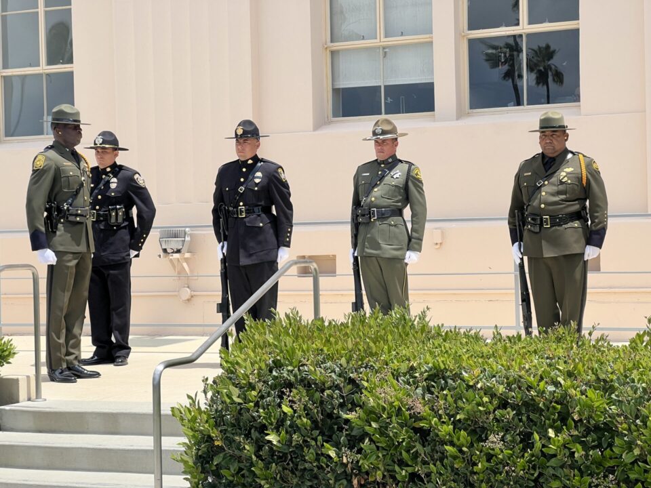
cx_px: 326
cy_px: 244
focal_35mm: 77
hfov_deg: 25.3
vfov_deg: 19.1
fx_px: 1448
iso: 32
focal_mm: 9
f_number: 2.8
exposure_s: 1/727
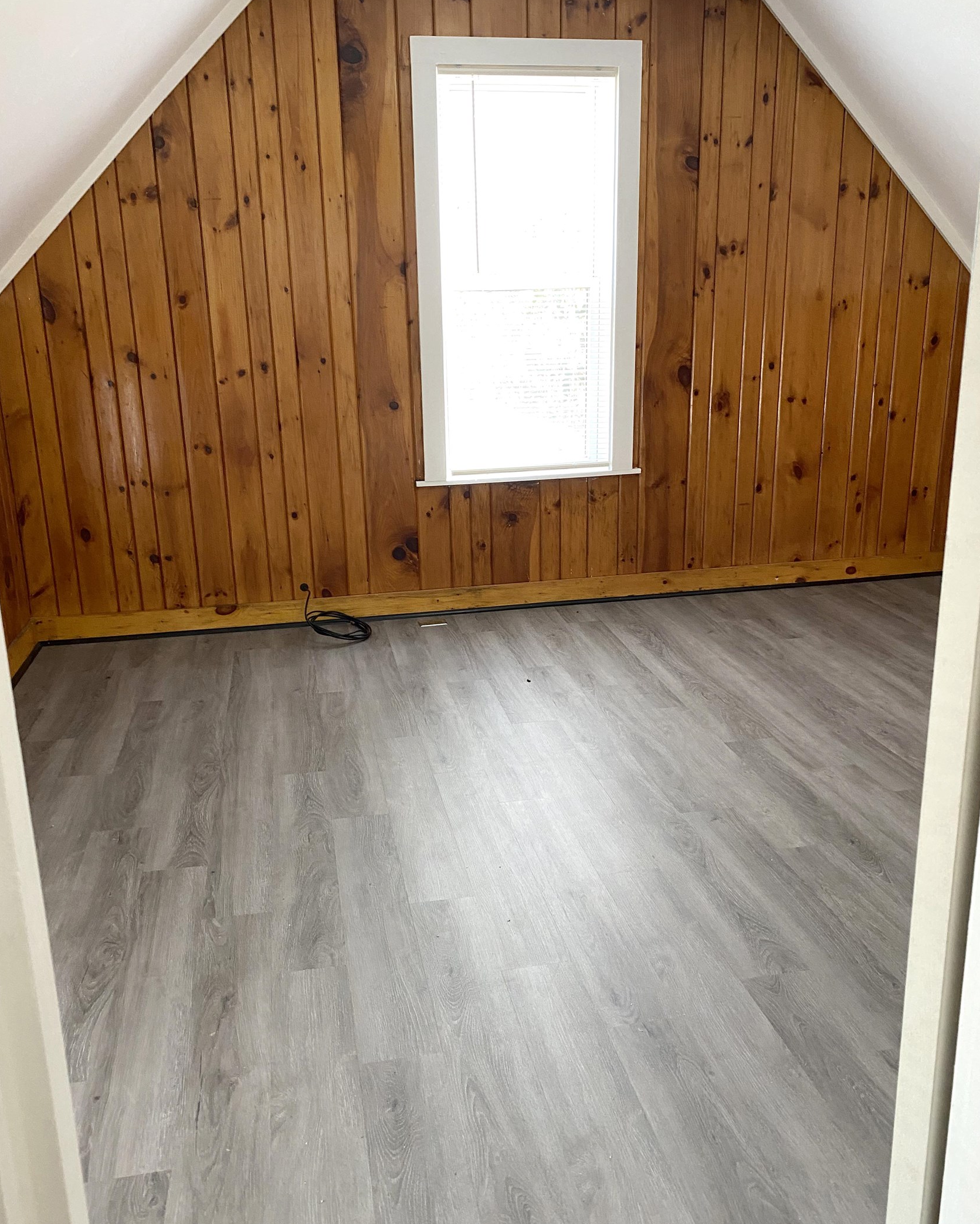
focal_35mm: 28
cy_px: 594
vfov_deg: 62.2
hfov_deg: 51.5
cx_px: 486
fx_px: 1015
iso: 250
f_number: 1.8
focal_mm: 4.25
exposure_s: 1/60
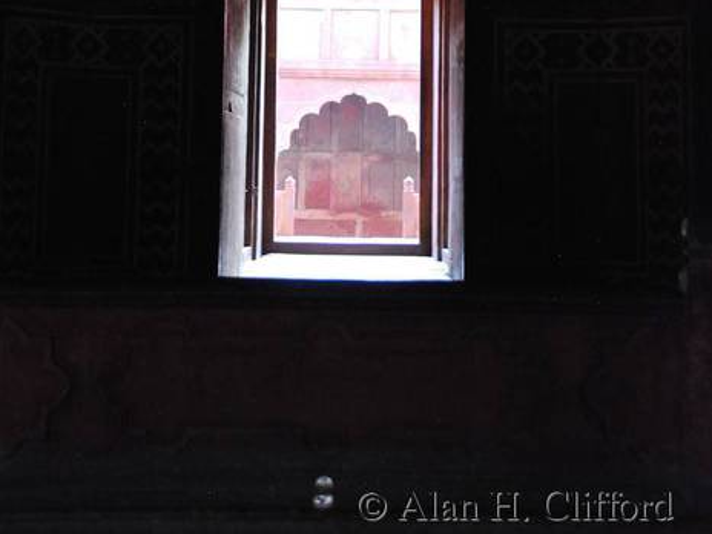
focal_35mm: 74
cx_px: 358
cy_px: 6
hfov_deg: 26.3
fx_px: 1522
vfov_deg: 19.4
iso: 1600
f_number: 4.2
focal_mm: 34
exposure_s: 1/20
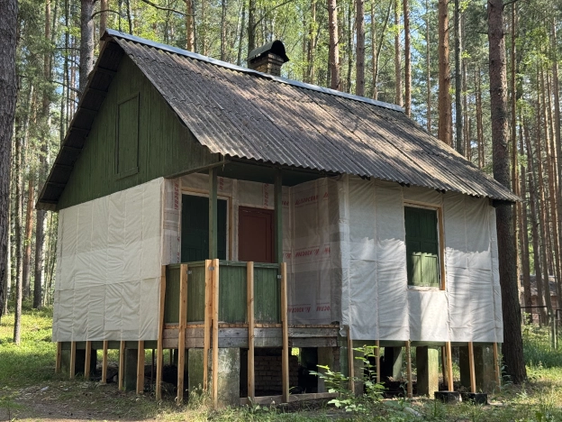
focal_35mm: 48
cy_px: 211
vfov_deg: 30.3
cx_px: 281
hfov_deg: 39.7
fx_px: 779
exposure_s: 1/263
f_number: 1.78
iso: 64
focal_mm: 6.76
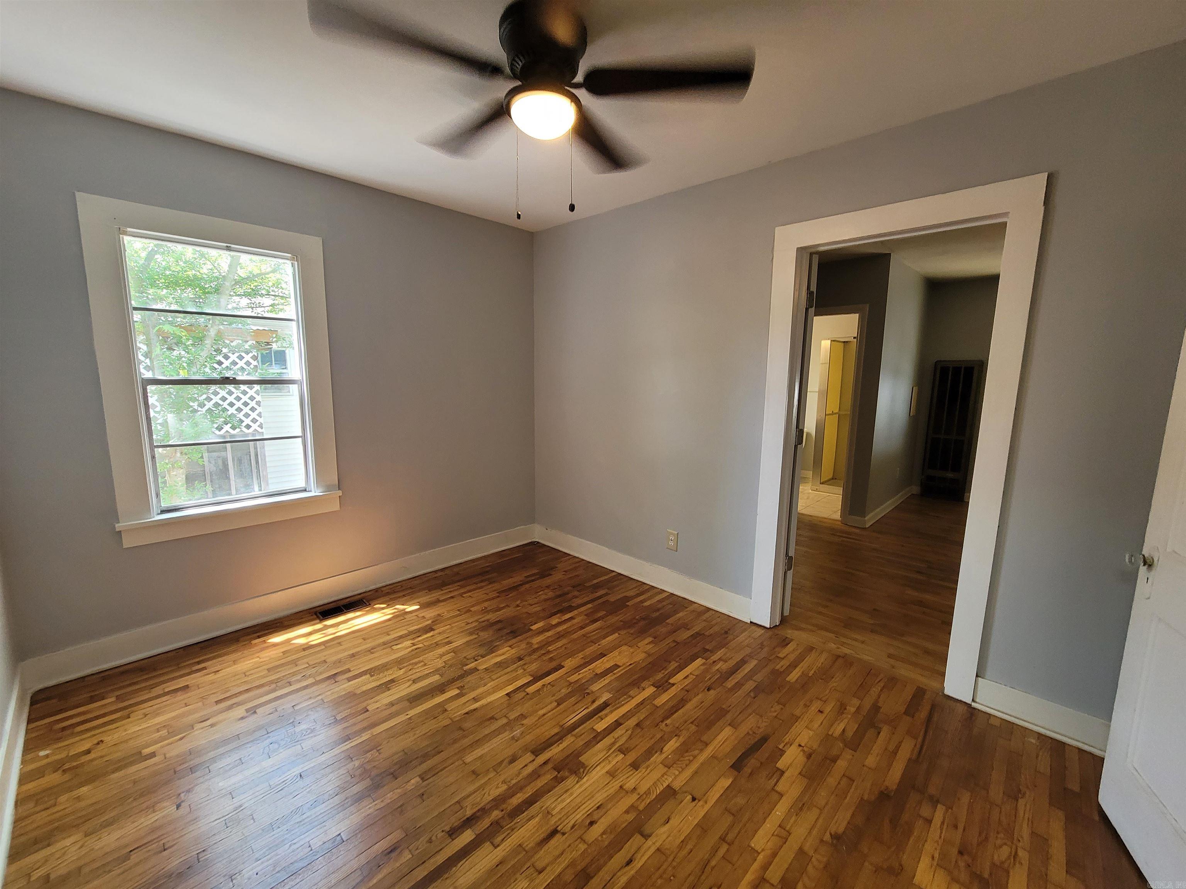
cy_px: 444
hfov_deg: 106.2
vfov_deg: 89.9
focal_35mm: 13
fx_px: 445
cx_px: 593
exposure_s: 1/60
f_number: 2.2
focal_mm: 2.2
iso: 200
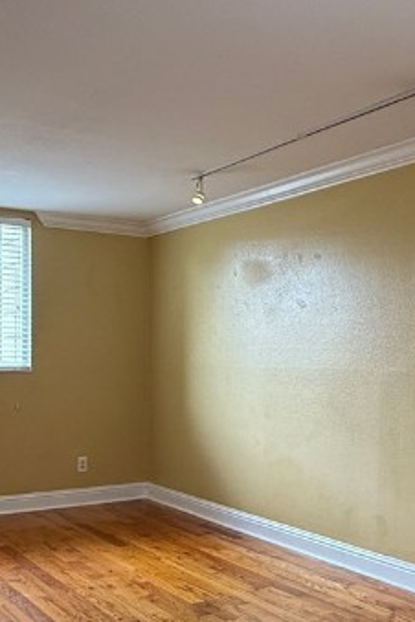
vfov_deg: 44.3
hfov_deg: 30.4
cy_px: 372
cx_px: 244
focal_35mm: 44
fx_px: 761
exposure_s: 1/120
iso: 125
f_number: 2.2
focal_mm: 2.22
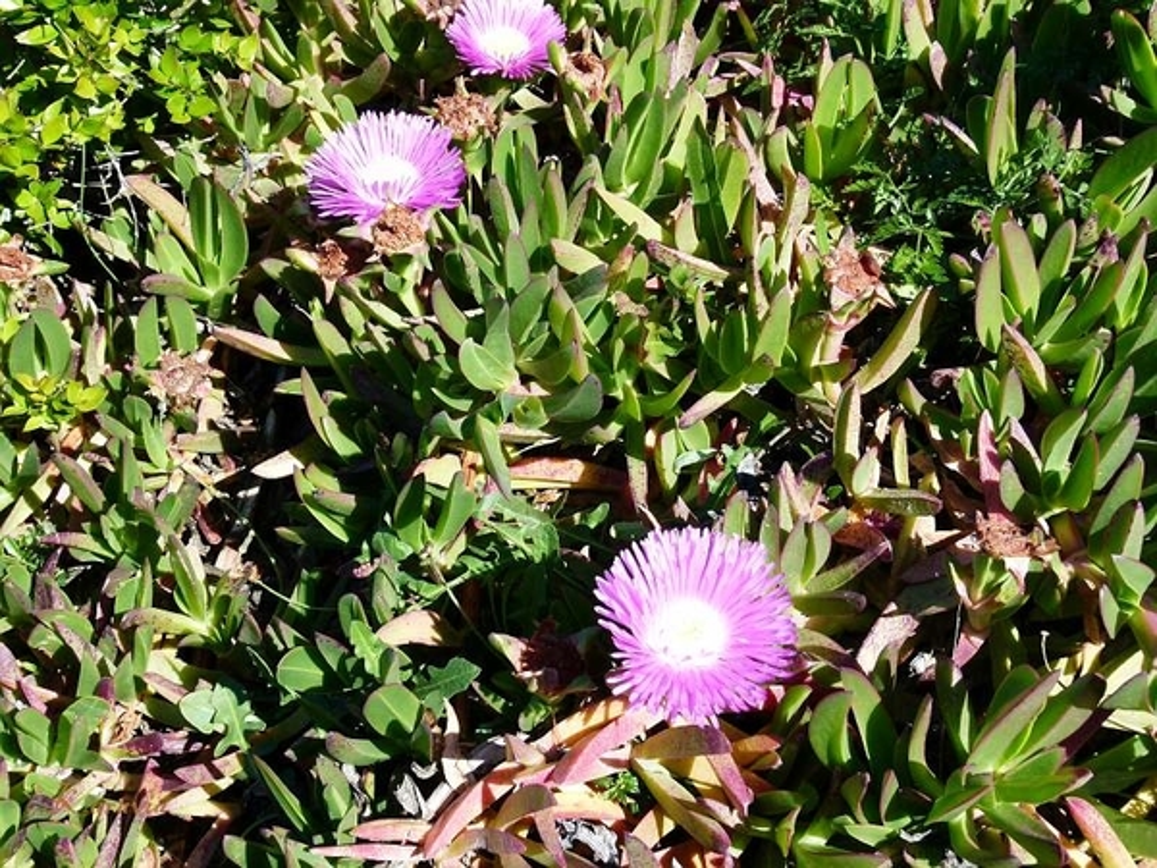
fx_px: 1705
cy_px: 434
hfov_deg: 37.5
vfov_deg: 28.6
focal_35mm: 51
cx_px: 578
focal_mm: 9.2
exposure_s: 1/400
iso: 100
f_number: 4
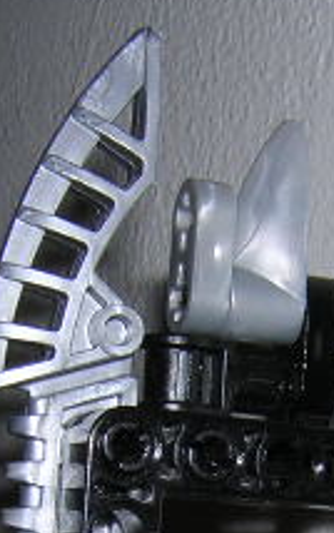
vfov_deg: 17.7
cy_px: 560
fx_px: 1658
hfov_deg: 11.5
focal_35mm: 114
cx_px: 269
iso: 100
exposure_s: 1/60.1
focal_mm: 4.7
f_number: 5.2
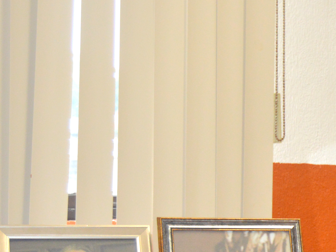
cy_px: 177
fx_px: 1174
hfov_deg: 15.4
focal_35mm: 121
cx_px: 448
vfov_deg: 12.2
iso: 720
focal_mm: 26
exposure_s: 1/60
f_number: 4
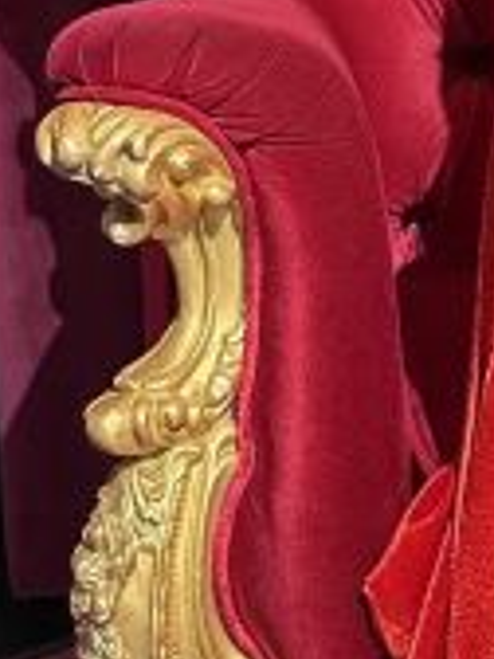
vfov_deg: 15.1
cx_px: 667
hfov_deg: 11.8
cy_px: -292
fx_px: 2321
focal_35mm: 122
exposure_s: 1/50
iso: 400
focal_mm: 6.86
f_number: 1.78
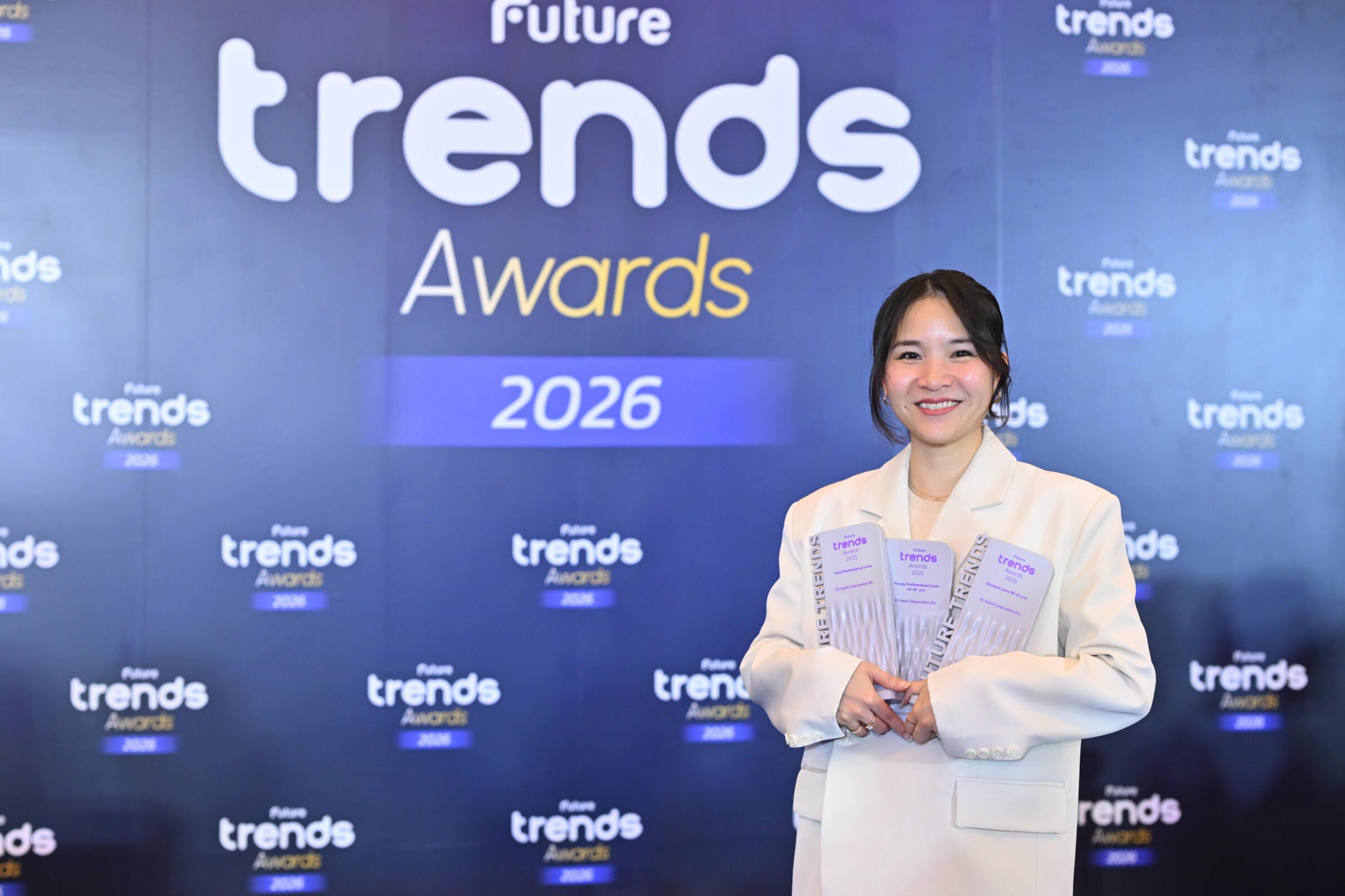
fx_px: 1980
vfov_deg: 25.5
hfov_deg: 37.5
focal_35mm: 53
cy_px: 434
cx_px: 637
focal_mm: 50
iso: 1000
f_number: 2.5
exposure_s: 1/100
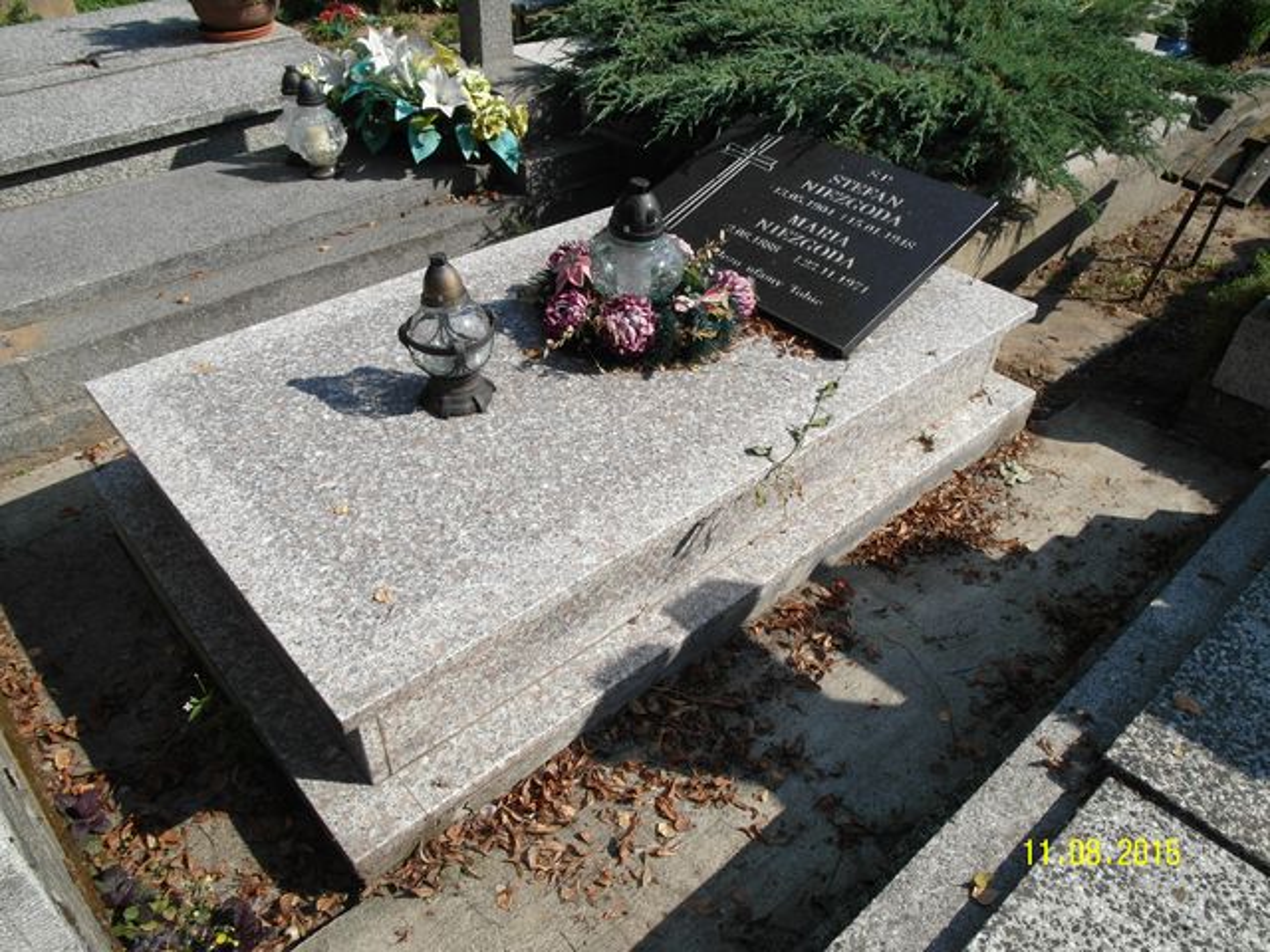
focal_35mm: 24
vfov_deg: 56.8
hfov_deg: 71.6
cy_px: 476
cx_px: 635
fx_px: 881
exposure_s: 1/500
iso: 80
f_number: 4.4
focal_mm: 5.2
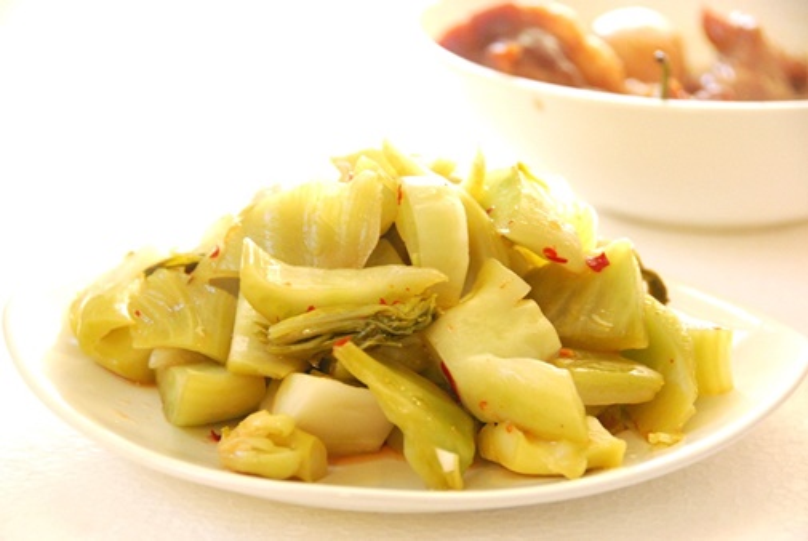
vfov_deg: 10.2
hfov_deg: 15.2
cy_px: 270
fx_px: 3033
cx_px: 404
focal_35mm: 135
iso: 1600
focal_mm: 90
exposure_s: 1/50
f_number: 5.3
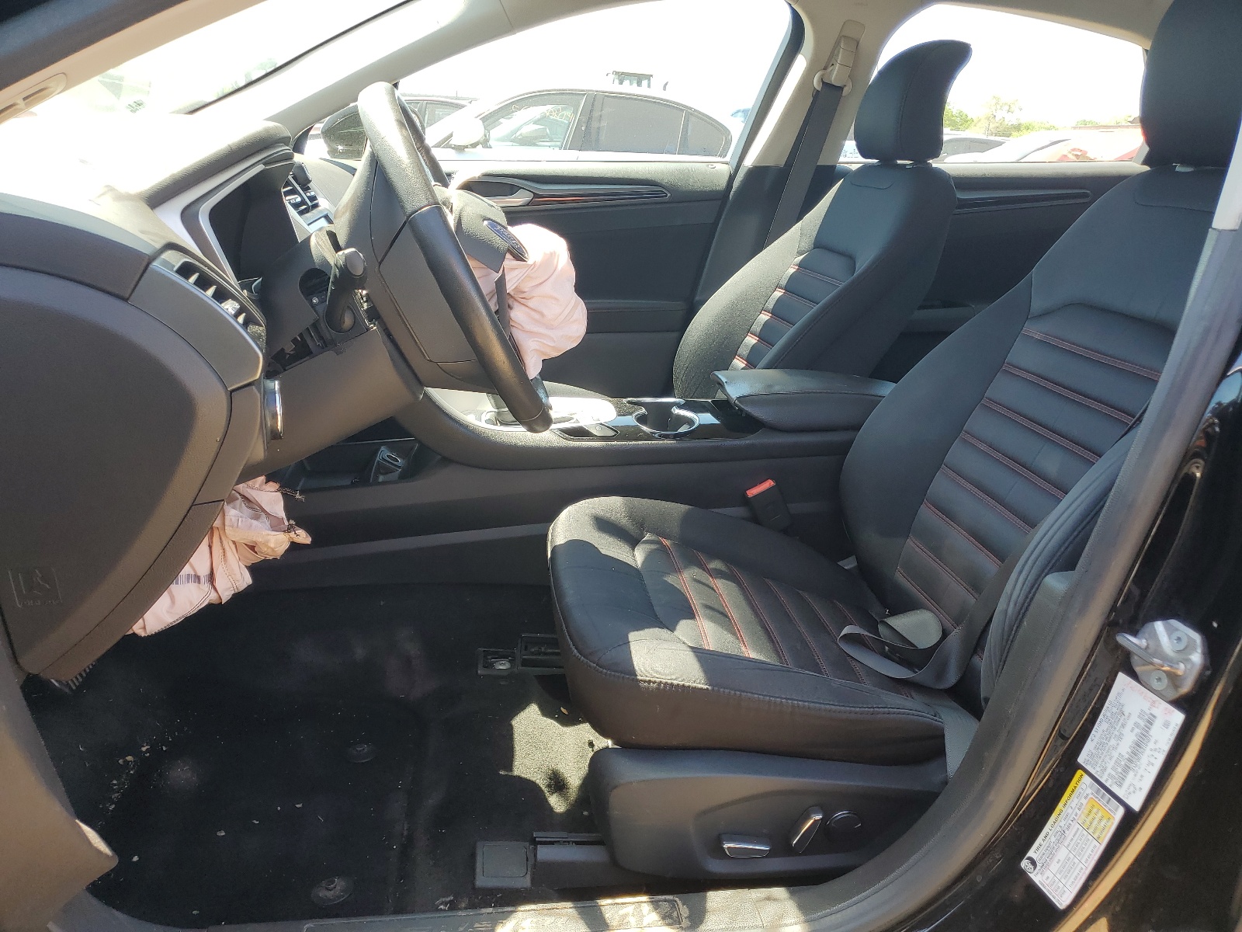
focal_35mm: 26
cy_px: 466
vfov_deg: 53.1
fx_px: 933
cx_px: 621
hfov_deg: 67.3
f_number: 1.5
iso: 50
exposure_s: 1/270
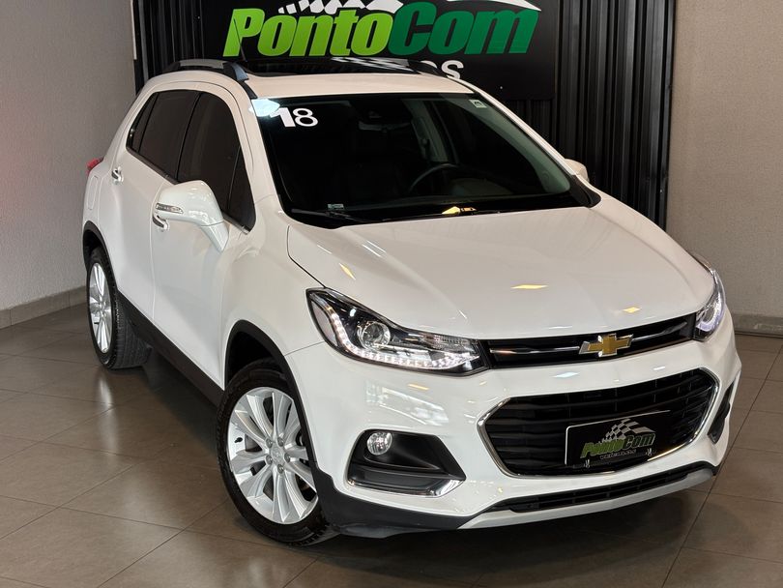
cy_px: 294
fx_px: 1177
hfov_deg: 36.8
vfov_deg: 28.0
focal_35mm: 52
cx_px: 392
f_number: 1.6
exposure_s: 1/42
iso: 40
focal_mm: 5.96
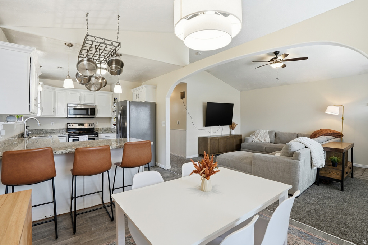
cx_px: 184
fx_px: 163
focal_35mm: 16
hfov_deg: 96.8
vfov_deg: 73.7
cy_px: 122
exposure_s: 1/160
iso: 250
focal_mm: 16
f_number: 9
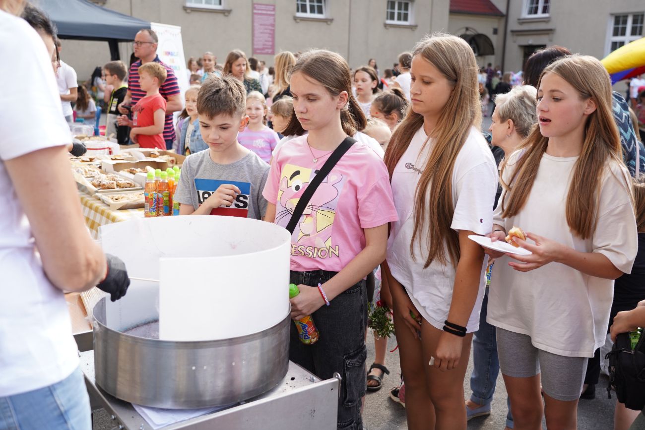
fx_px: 627
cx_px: 322
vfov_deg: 37.9
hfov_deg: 54.4
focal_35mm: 35
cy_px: 215
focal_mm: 35
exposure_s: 1/640
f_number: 4
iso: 400
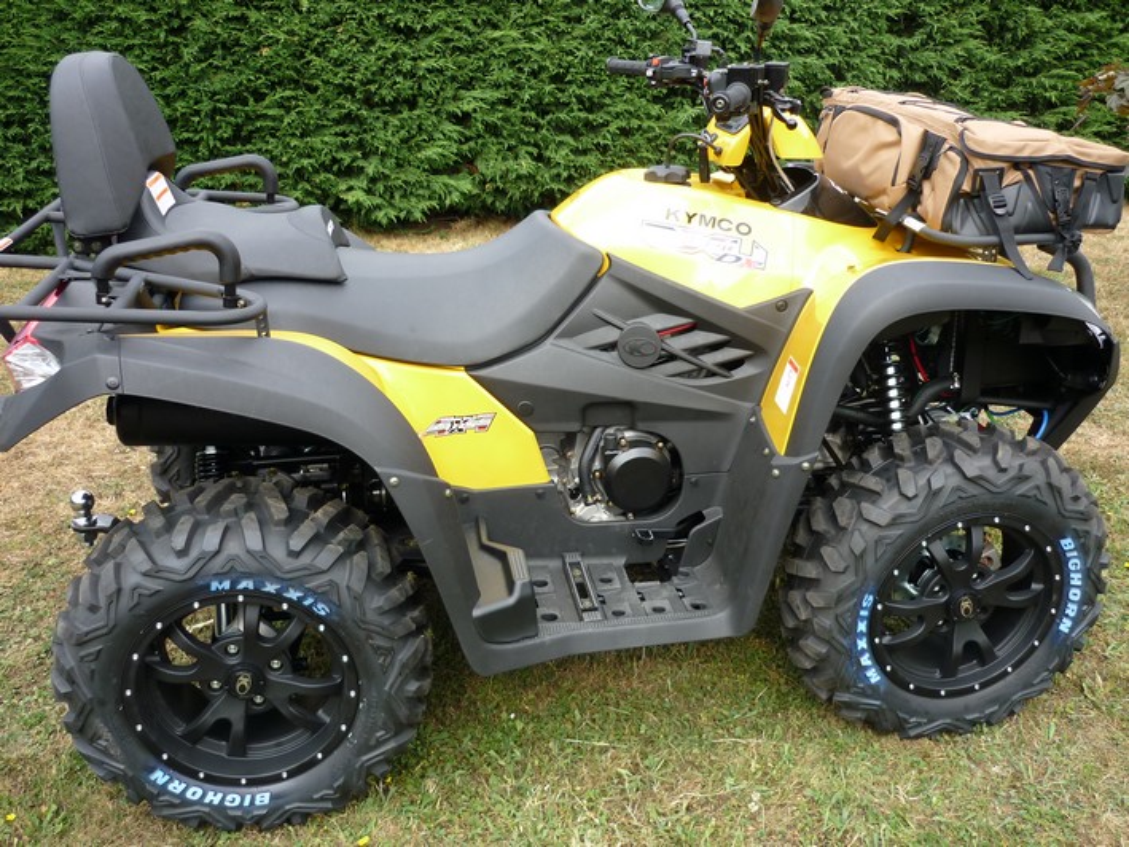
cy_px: 424
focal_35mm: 33
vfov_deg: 43.0
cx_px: 564
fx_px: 1076
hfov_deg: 55.3
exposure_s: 1/160
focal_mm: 5.5
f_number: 2.8
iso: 80
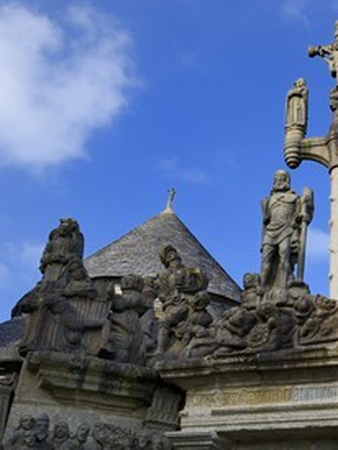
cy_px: 225
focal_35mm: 56
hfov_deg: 25.0
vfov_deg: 34.3
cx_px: 330
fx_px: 728
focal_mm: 38
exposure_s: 1/200
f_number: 11
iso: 200
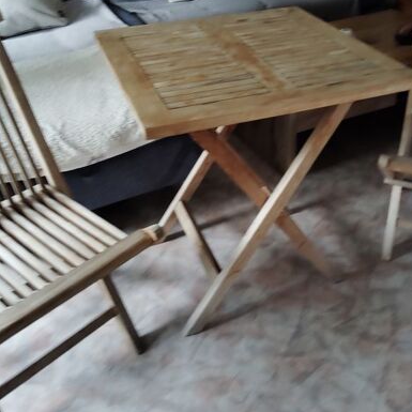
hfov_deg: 40.8
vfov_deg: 40.2
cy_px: 123
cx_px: 239
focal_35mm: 41
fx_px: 552
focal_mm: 4.22
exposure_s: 1/33.3
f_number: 1.8
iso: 867
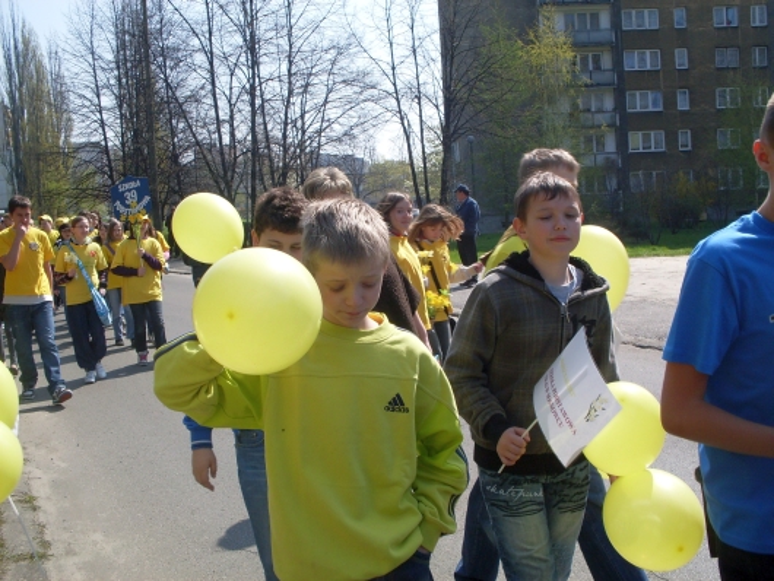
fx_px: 850
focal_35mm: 38
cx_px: 387
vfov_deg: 37.7
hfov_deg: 49.0
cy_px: 290
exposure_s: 1/125
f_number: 8.4
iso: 80
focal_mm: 6.3
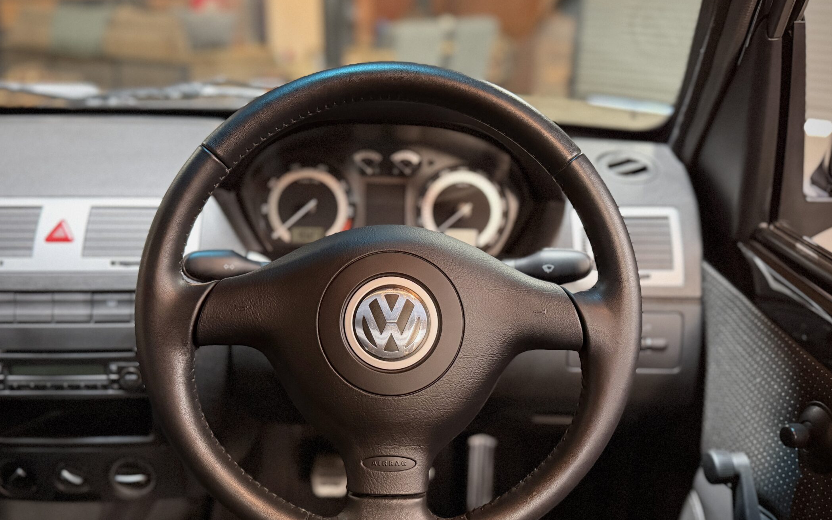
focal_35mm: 31
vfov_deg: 40.5
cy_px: 295
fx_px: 703
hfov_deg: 61.2
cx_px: 387
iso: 1000
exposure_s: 1/40
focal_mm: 6.76
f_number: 1.78
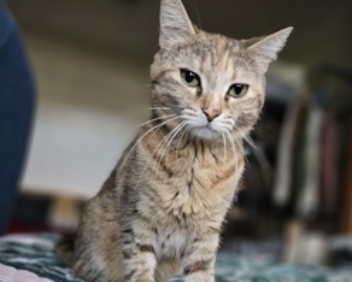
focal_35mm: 38
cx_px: 234
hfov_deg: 47.1
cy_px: 210
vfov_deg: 38.3
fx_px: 396
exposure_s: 1/24
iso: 800
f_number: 1.8
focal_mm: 5.4
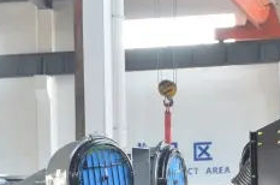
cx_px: 160
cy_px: 275
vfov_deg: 6.9
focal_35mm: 196
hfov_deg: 10.5
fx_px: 1520
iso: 640
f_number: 4.5
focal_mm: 38
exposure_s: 1/30
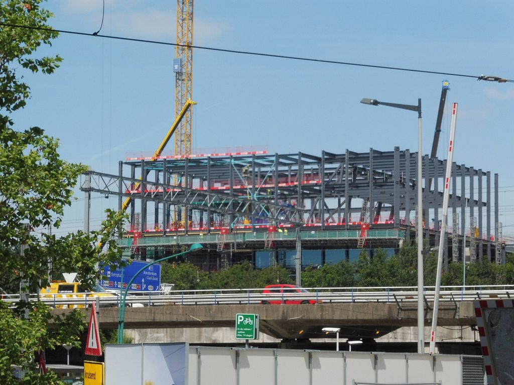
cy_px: 192
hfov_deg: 13.6
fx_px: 2151
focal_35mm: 145
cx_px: 257
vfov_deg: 10.2
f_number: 7.1
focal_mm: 25.9
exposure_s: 1/320
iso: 100
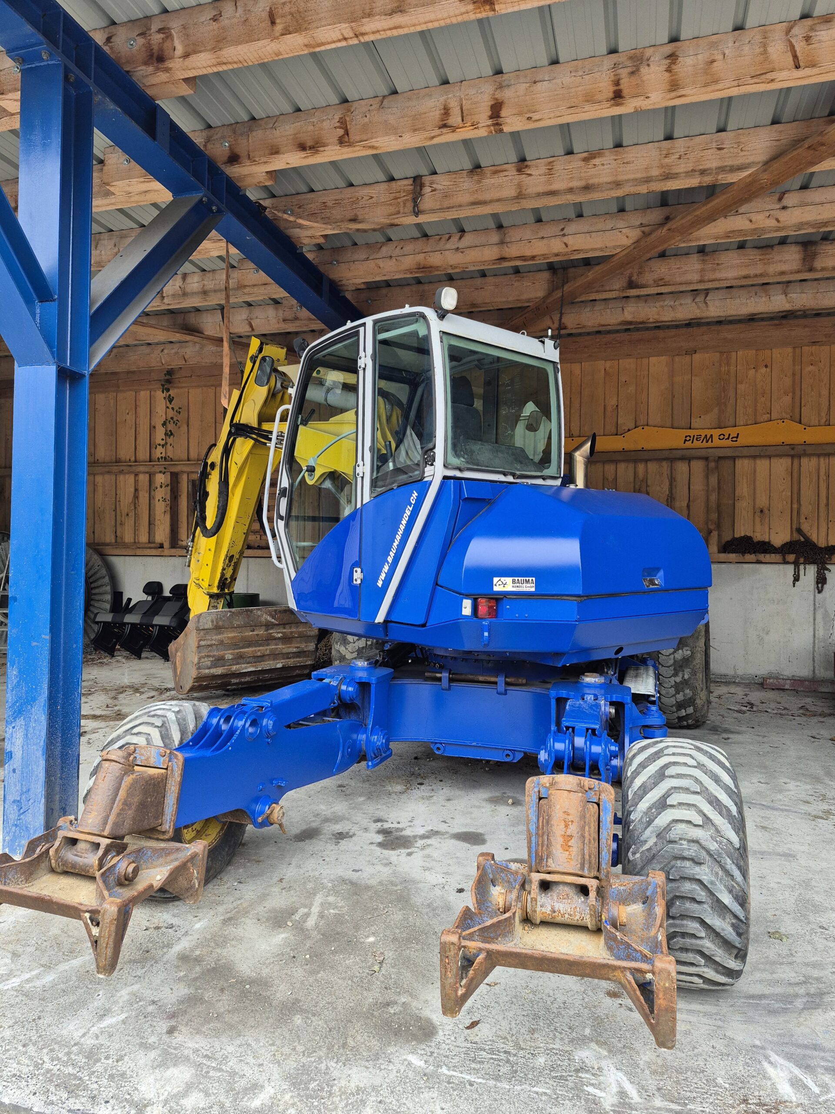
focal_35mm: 23
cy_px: 557
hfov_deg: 58.9
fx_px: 740
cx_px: 418
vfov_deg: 73.9
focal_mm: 5.4
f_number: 1.8
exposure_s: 1/180
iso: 100
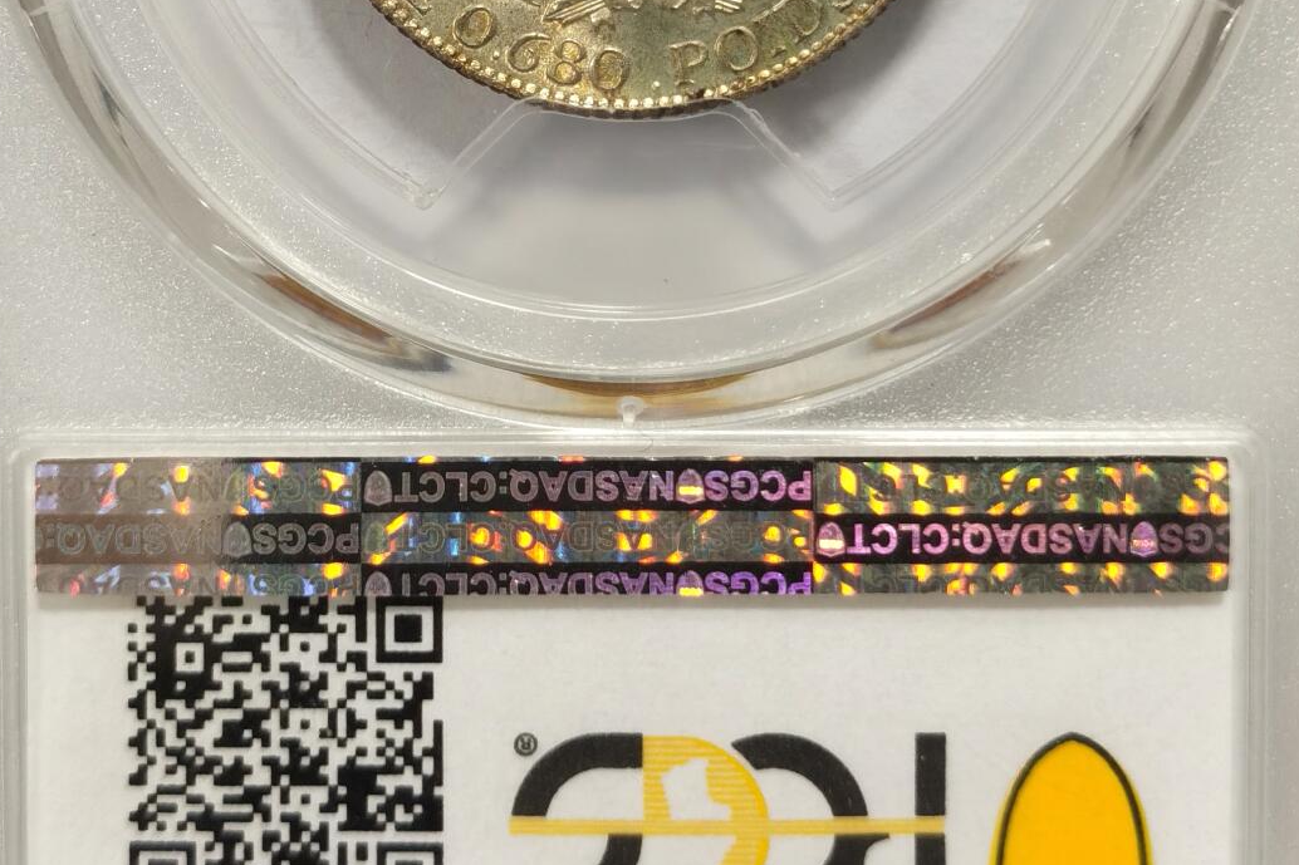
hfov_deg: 20.8
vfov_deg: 13.8
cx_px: 633
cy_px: 72
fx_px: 3535
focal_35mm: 98
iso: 100
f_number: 16
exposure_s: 1/100
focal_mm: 5.56
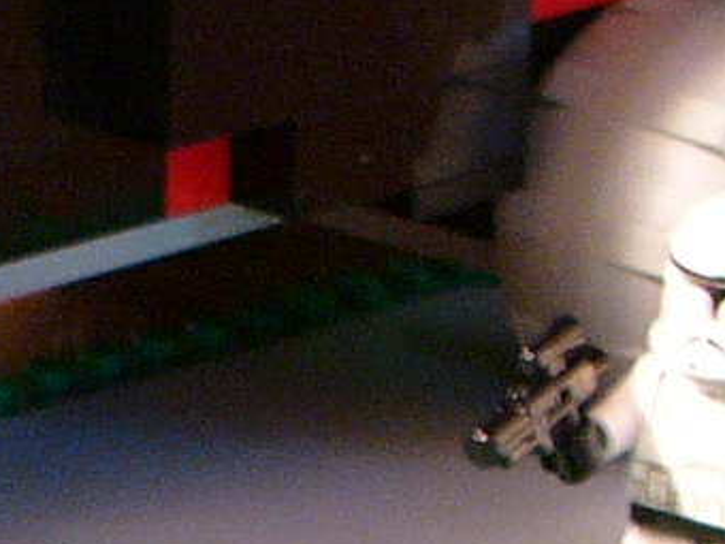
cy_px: 147
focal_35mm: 244
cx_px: -399
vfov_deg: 6.1
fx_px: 5110
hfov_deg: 7.9
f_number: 2.8
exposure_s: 1/1.6
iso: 100
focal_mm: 6
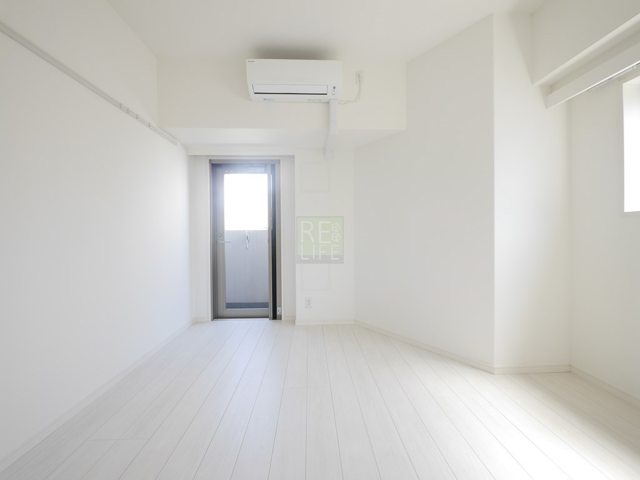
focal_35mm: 14
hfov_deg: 102.1
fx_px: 259
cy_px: 240
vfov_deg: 85.7
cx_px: 320
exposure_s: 1/60
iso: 200
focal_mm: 7
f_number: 4
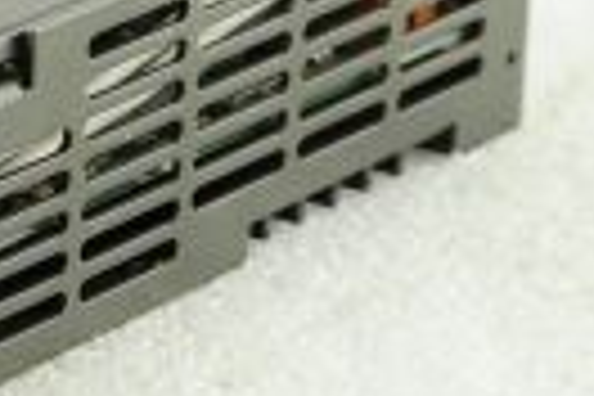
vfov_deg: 4.6
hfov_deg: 6.6
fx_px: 4950
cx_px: -612
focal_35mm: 300
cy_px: 241
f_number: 9
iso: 1600
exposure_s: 1/125
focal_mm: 66
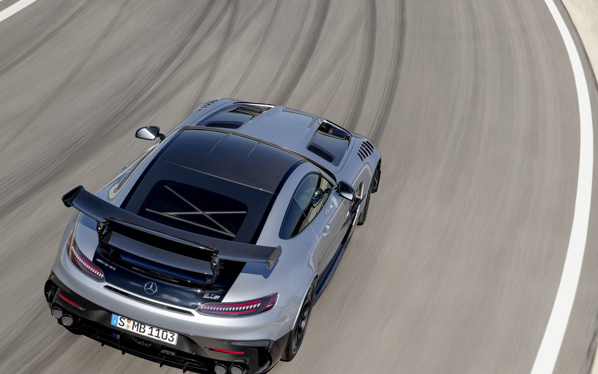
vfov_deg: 19.1
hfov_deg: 30.2
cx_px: 288
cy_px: 200
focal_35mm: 68
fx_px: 1108
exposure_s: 1/200
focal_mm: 62
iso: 100
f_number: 11
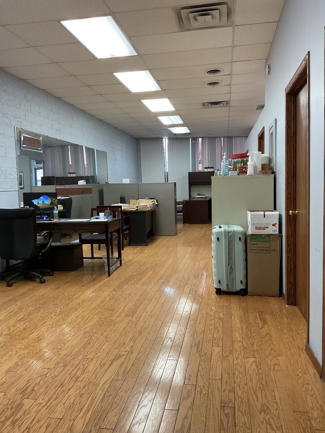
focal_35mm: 29
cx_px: 162
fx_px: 363
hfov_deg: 48.2
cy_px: 216
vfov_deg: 61.7
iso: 160
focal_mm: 3
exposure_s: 1/60
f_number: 1.8
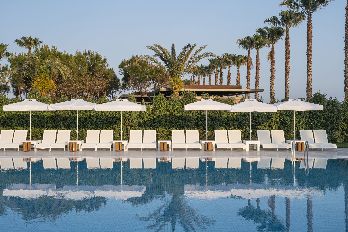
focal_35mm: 55
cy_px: 112
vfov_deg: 24.6
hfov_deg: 36.2
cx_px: 162
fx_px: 532
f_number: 10
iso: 100
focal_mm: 50
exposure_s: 1/80
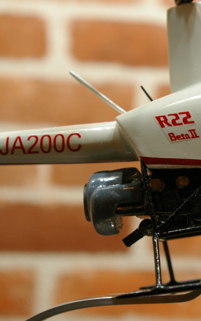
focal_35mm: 89
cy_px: 148
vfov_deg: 23.3
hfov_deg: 14.3
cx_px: 240
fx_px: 779
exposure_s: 1/30
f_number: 5.6
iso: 800
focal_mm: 35
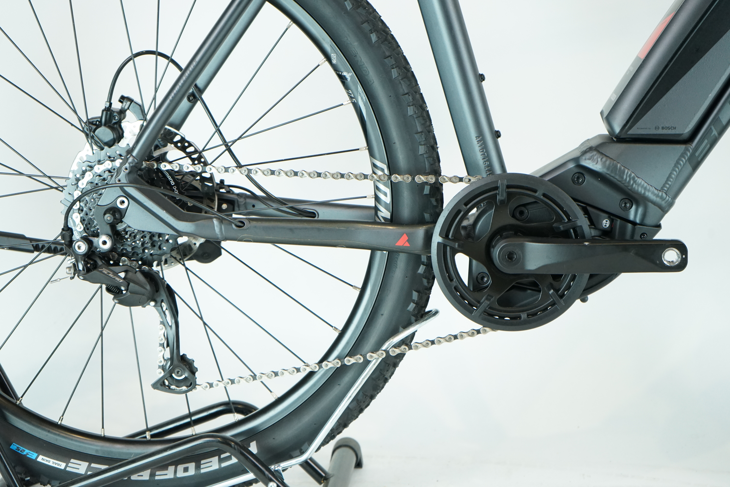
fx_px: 1419
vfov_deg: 19.5
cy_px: 244
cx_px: 365
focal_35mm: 70
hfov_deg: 28.8
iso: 2000
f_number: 5.6
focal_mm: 70
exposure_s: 1/200
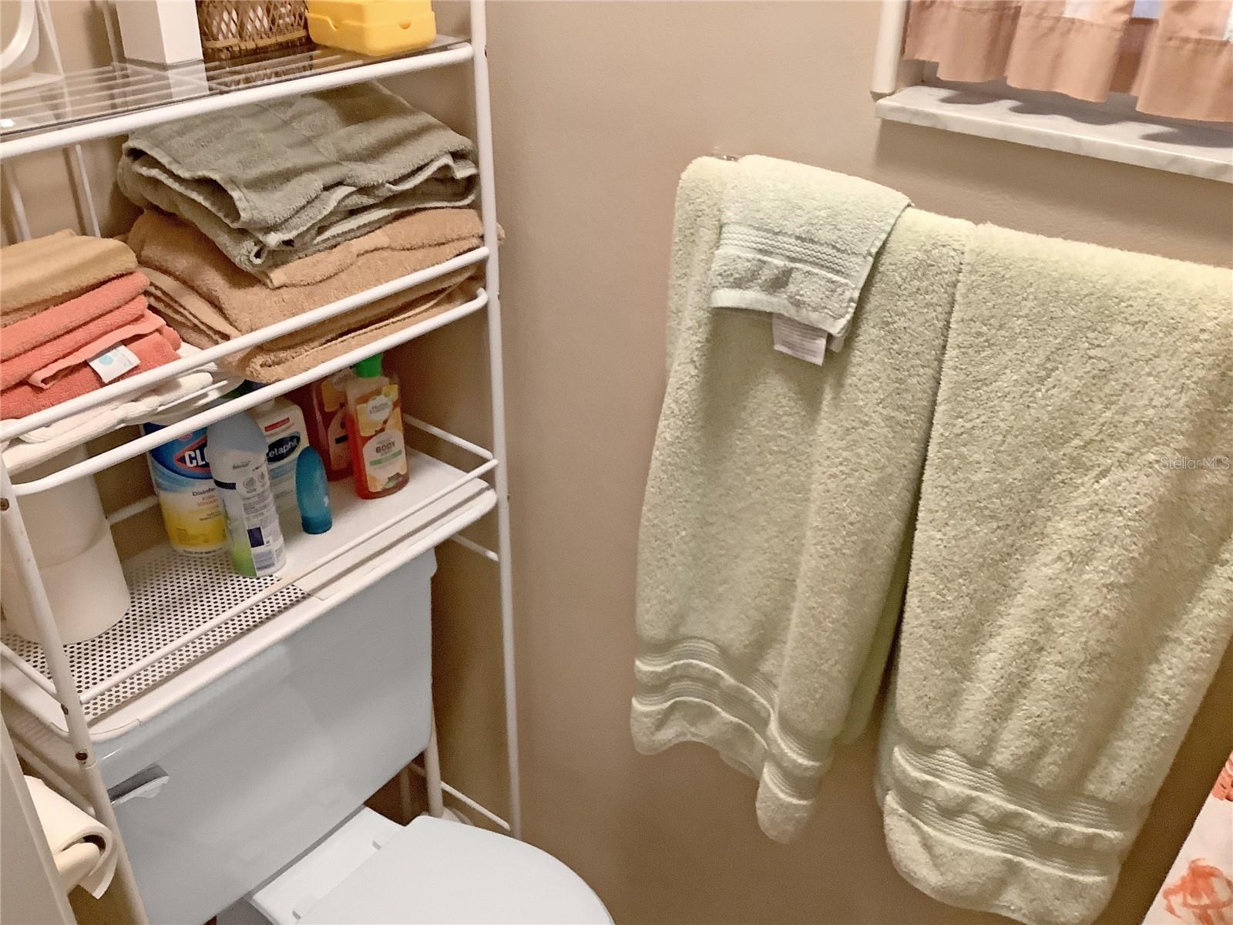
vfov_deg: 45.4
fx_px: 1104
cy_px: 462
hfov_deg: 58.4
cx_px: 616
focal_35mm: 31
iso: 320
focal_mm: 3.3
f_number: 2.4
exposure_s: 1/40
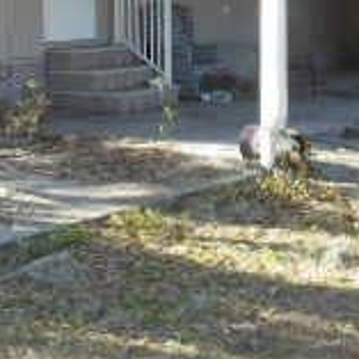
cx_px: 107
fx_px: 1056
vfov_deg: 18.9
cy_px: 16
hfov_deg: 19.2
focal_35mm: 90
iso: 80
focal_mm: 4.5
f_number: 3.2
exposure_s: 1/100
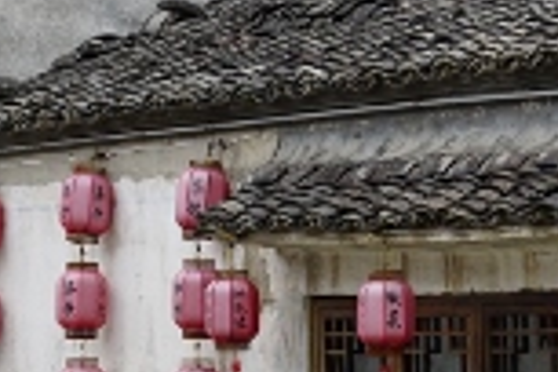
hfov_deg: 7.0
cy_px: 348
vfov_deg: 4.7
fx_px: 4546
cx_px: 496
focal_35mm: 293
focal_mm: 75
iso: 160
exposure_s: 1/125
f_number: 5.6
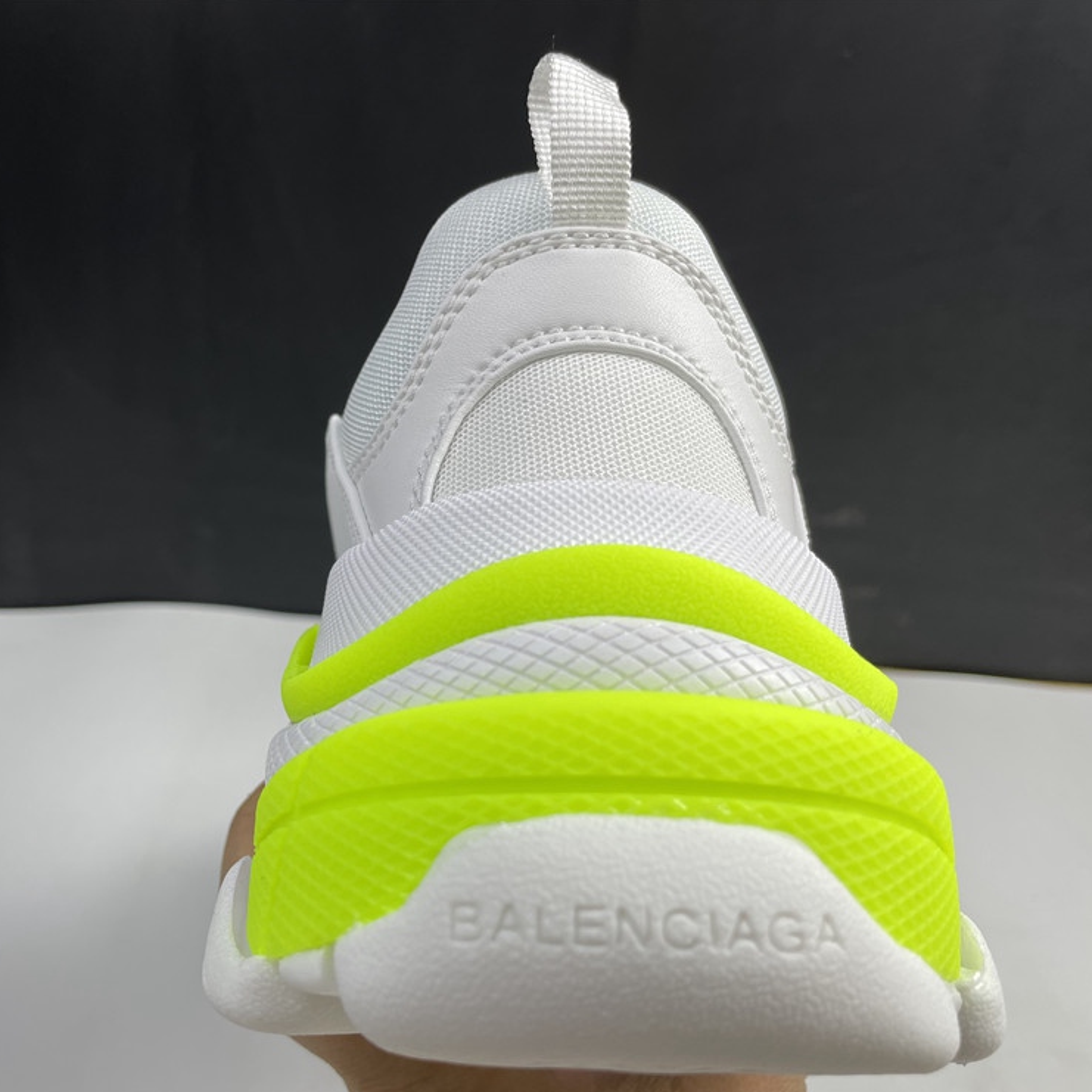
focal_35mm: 31
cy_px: 547
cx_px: 420
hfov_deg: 52.1
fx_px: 1106
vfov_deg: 52.5
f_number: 1.6
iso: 40
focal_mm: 4.2
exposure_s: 1/121
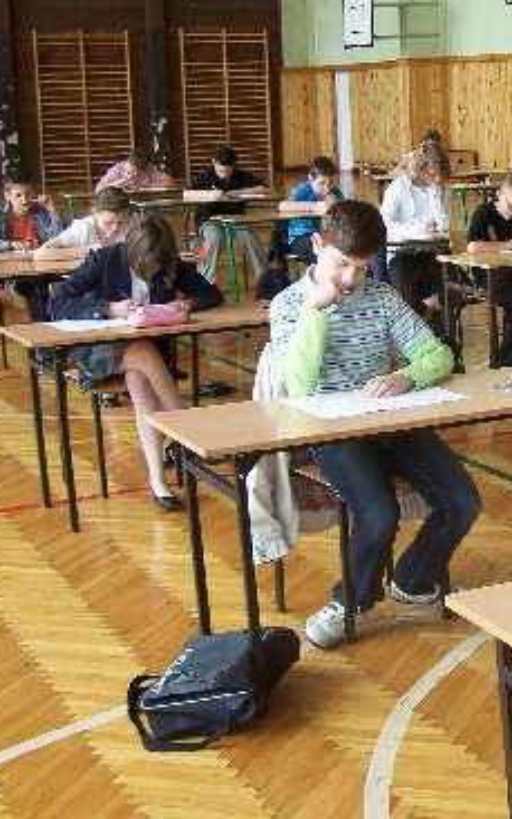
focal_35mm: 66
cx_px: 619
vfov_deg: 31.0
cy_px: 358
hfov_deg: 18.6
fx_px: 1472
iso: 80
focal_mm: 6.3
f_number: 2.8
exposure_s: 1/60
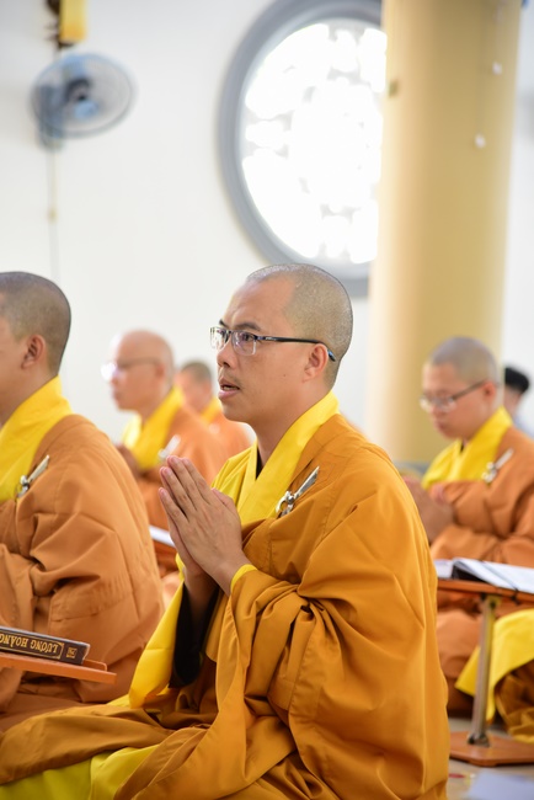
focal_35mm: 105
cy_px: 400
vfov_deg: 19.4
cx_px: 267
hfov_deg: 13.1
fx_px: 2334
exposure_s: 1/40
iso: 800
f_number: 4
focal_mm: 105
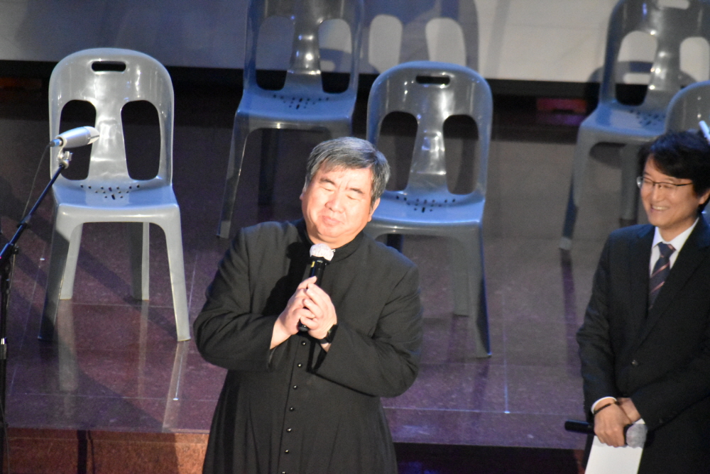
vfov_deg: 4.6
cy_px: 237
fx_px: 5920
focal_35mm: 300
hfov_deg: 6.9
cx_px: 355
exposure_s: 1/125
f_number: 5.3
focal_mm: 200
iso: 12800
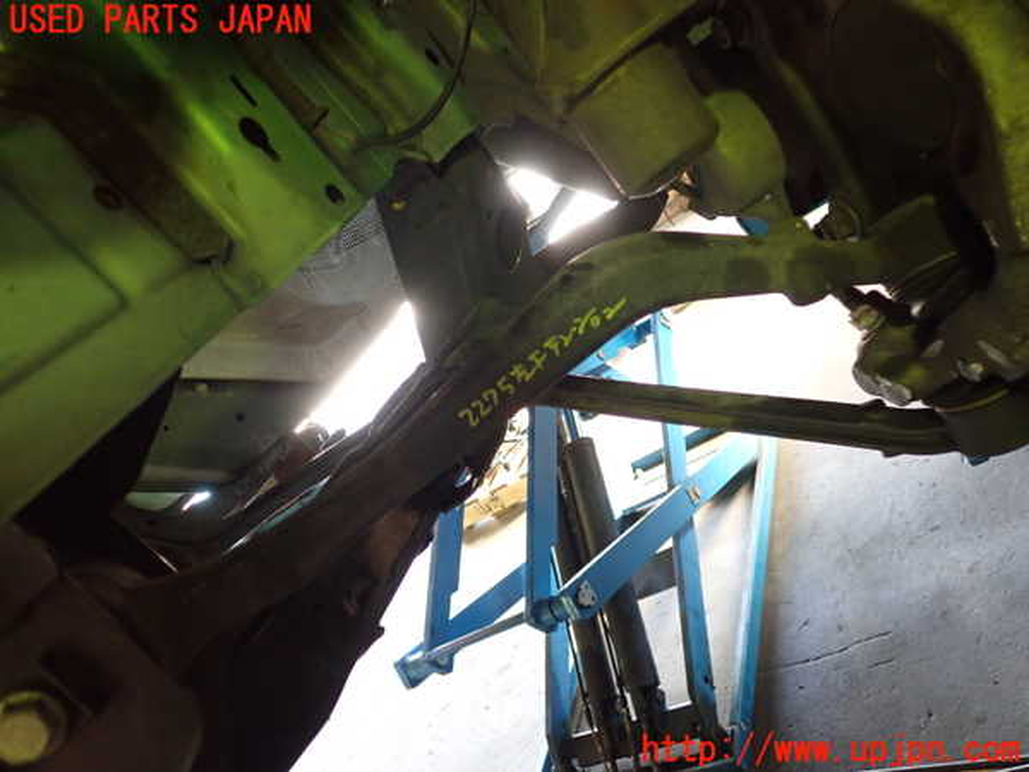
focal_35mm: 30
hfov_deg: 60.0
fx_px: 892
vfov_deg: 46.8
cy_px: 386
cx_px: 514
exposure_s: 1/30
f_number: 2.3
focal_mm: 5.4
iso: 500
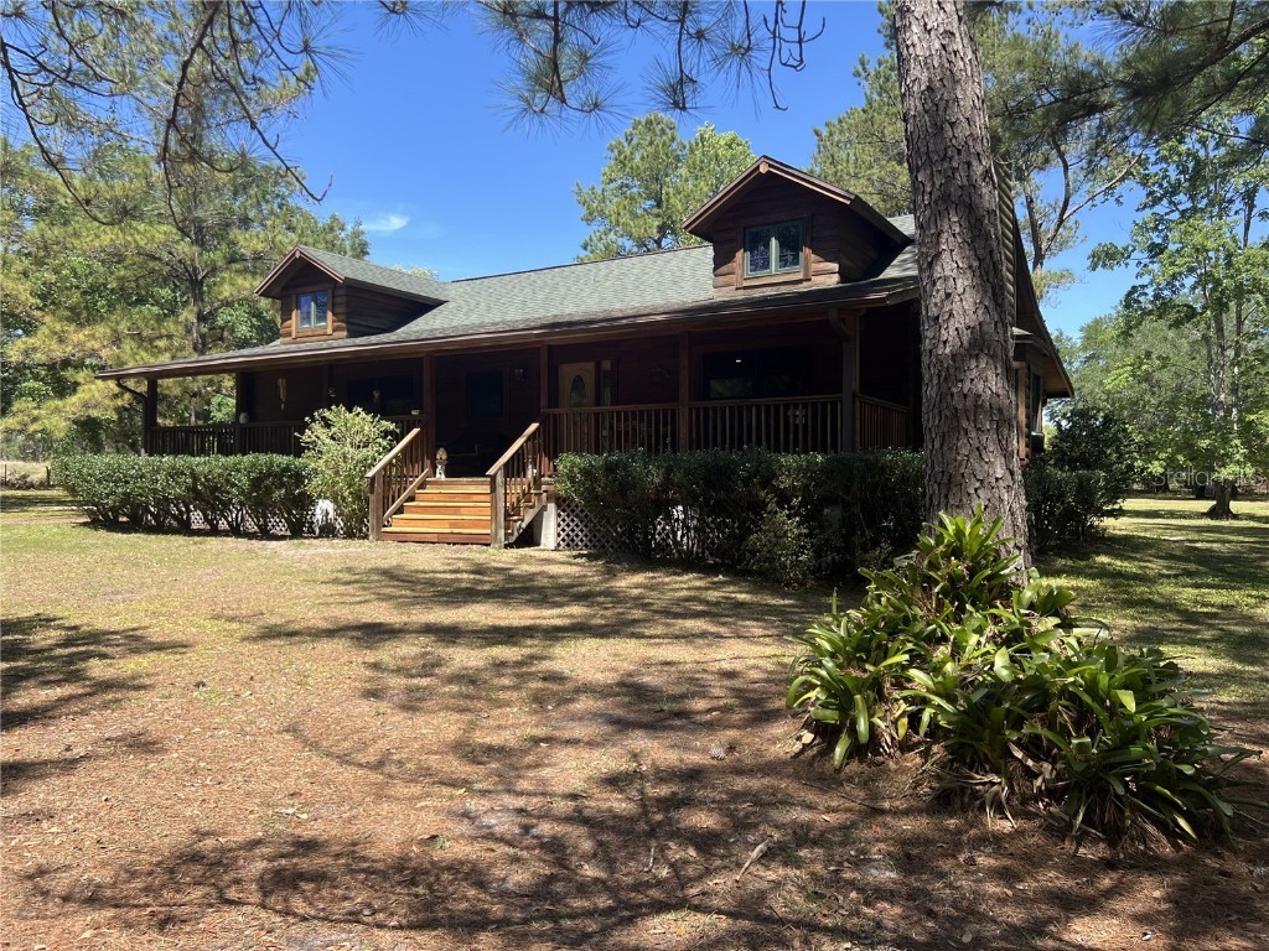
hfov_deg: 67.3
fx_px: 953
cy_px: 476
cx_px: 634
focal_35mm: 26
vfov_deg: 53.1
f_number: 1.5
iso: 50
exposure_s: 1/1361
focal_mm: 5.7
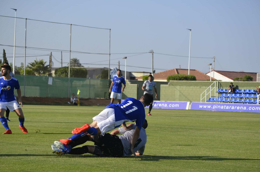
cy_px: 86
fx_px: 995
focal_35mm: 138
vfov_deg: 9.9
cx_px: 130
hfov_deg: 14.9
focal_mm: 92
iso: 400
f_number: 6.3
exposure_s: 1/1600
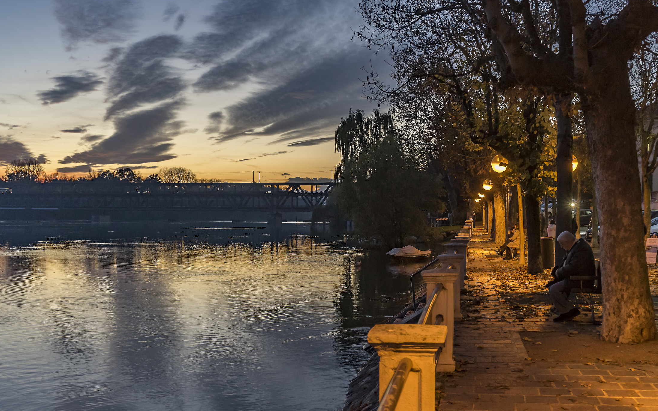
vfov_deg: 32.7
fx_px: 699
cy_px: 236
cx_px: 319
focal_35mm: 39
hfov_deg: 50.4
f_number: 6.3
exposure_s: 1/25
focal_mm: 35
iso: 1600
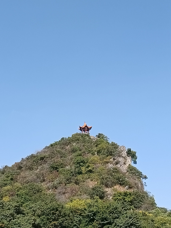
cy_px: 114
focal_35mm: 64
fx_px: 422
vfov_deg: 30.3
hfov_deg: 22.9
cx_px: 86
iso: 100
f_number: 1.9
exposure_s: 1/385
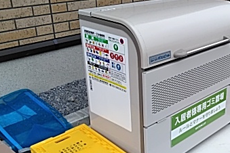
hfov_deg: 36.1
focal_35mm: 53
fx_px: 339
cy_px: 87
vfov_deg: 25.5
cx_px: 188
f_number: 2.2
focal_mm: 3.46
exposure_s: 1/625
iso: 60
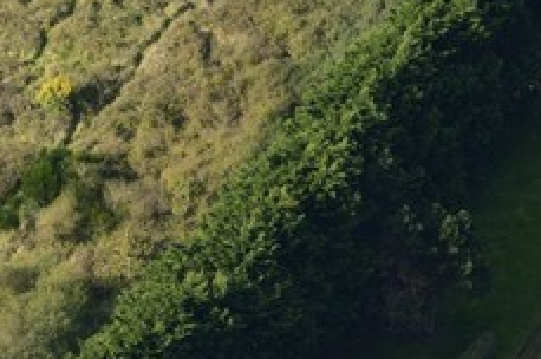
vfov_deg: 1.8
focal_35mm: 768
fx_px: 11525
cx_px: 1269
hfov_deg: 2.7
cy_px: -775
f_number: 8
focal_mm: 110
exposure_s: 1/1250
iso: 800
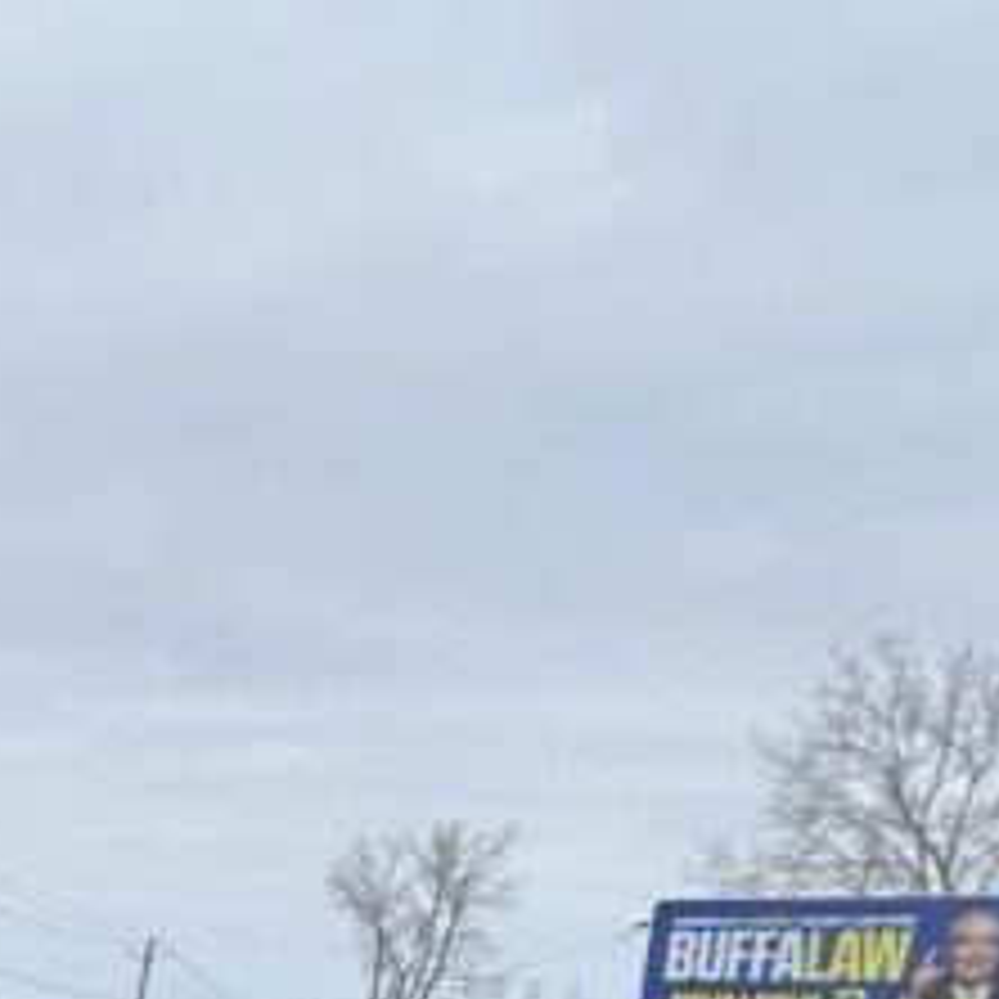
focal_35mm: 106
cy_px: 1503
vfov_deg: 15.2
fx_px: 3461
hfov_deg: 13.7
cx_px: -1080
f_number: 1.5
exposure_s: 1/3460
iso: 50
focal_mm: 5.7
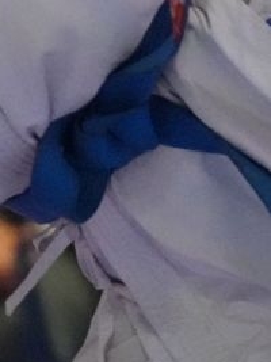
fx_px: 9141
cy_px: -184
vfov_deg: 2.3
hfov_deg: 1.7
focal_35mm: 875
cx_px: 623
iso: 12800
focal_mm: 135
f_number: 2.8
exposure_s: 1/800
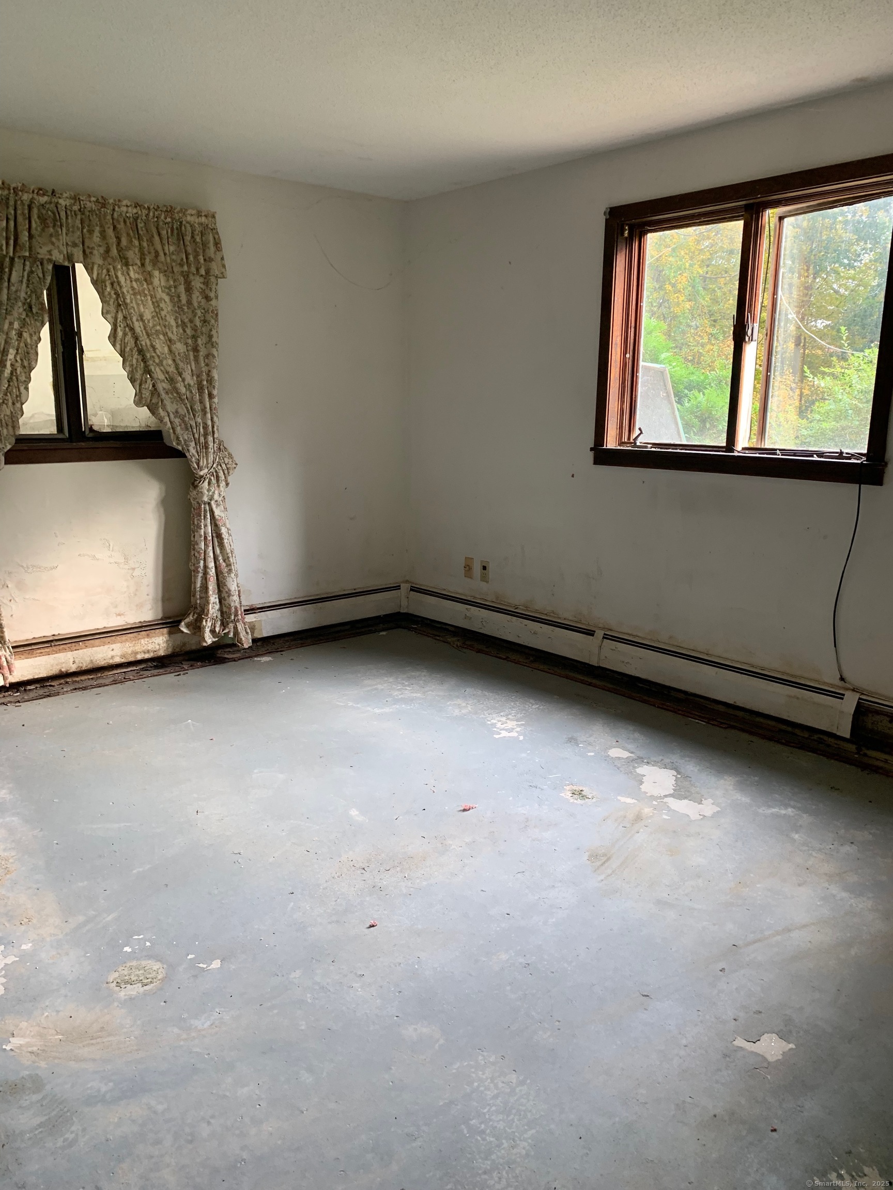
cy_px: 595
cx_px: 446
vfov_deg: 67.3
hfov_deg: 53.1
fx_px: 894
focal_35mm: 26
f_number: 1.8
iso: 100
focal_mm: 4.25
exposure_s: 1/79
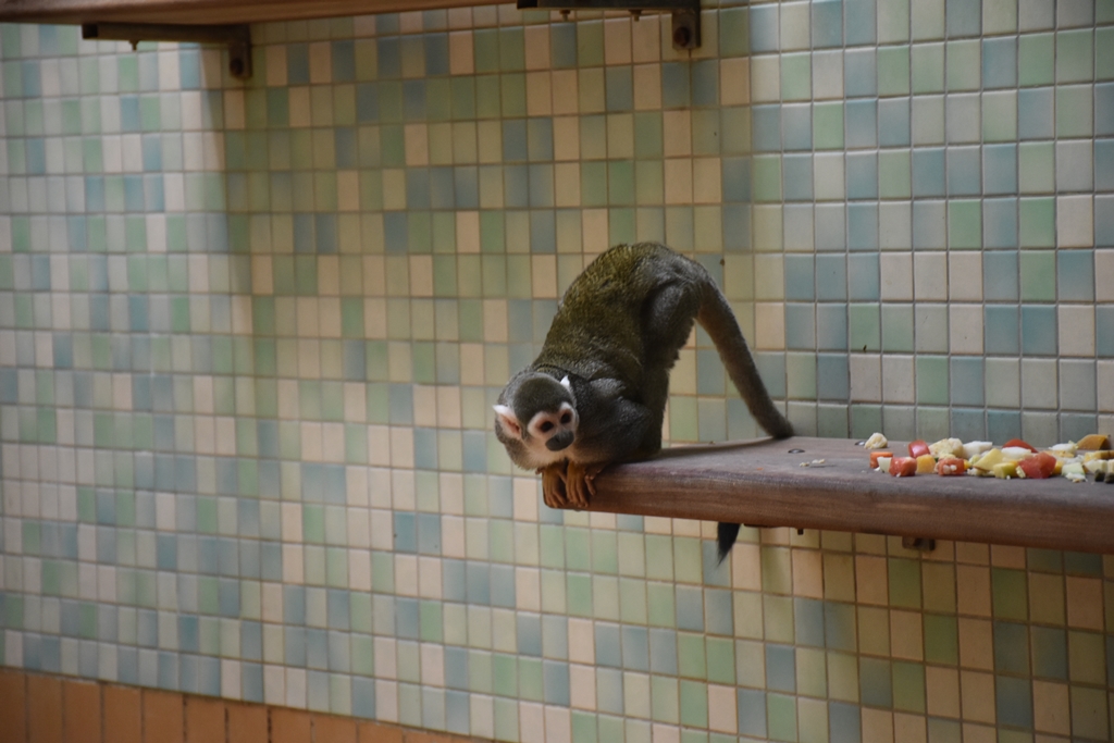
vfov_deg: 10.2
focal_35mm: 135
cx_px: 557
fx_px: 4178
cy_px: 372
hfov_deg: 15.2
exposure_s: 1/125
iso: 1100
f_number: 5.3
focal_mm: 90
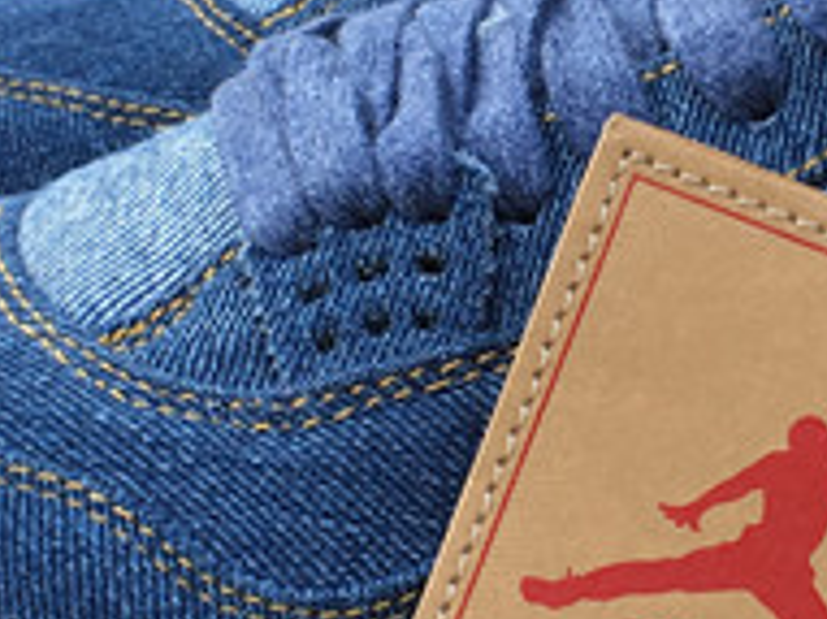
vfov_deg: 10.8
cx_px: 714
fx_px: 3271
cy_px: 197
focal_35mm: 137
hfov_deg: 14.3
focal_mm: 4.15
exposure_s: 1/217
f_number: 2.2
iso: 25
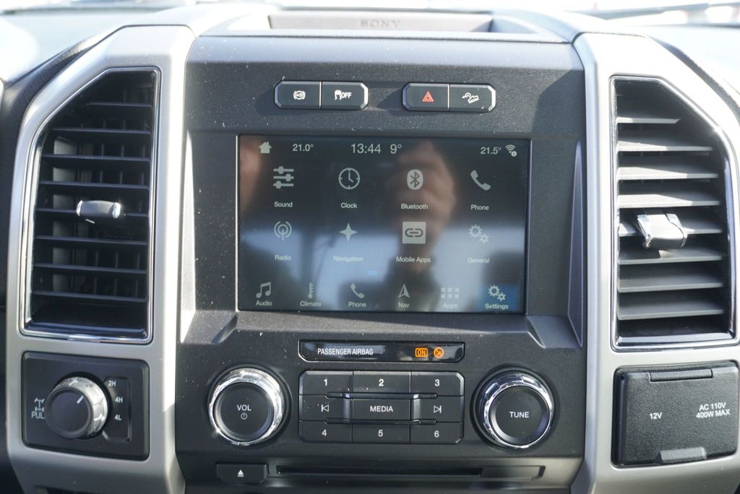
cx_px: 370
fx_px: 771
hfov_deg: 51.3
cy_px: 247
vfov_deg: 35.5
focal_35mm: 38
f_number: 4.5
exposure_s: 1/60
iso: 250
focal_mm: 25
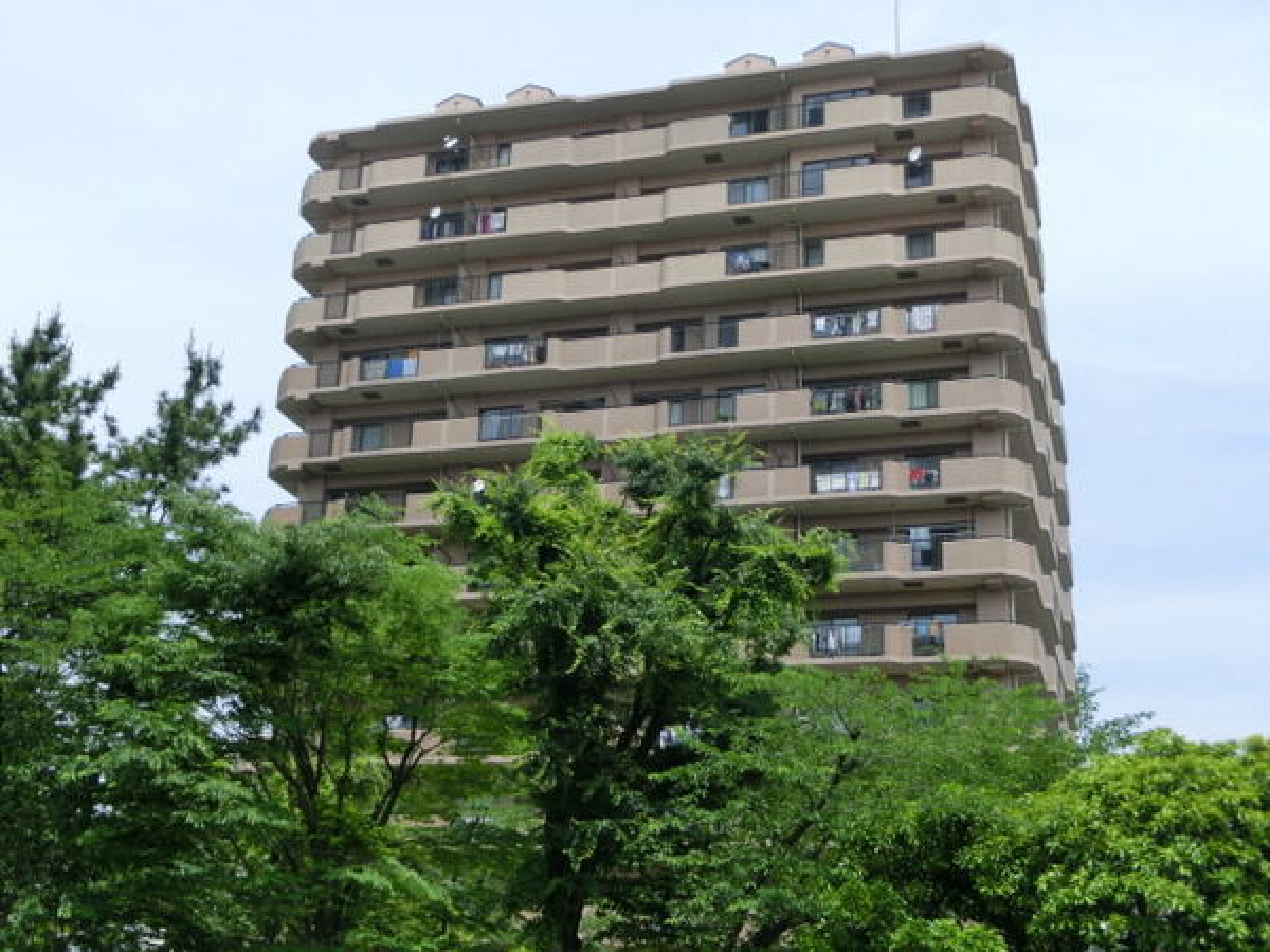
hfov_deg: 40.4
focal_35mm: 47
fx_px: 1724
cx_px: 635
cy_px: 476
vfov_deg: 30.9
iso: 80
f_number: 4.2
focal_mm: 8.29
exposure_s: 1/640
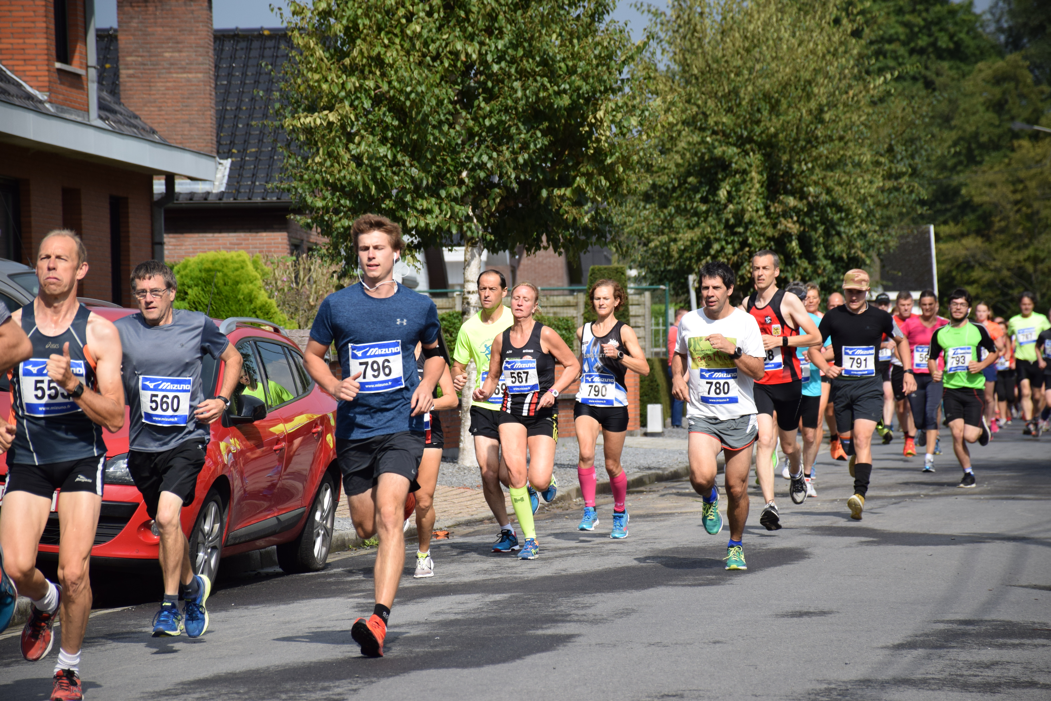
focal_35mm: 174
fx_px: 5079
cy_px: 350
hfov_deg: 11.8
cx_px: 526
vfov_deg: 7.9
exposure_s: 1/1600
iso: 400
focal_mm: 116
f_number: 6.3
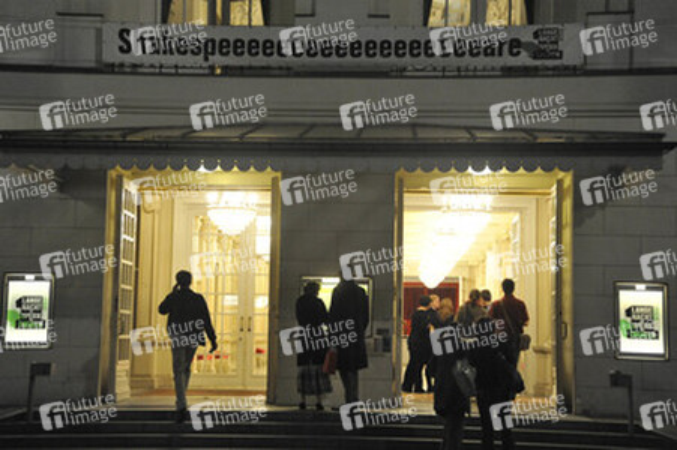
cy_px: 225
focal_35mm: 66
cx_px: 338
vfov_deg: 20.6
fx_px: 1240
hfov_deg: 30.5
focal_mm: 66
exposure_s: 1/100
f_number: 5.6
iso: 6400
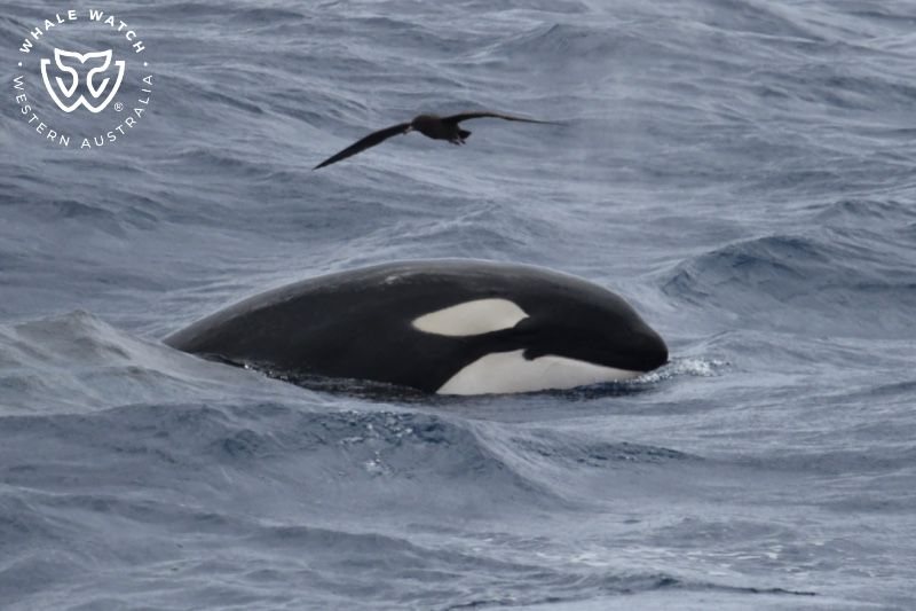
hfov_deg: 3.4
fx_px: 15263
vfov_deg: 2.3
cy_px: 306
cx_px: 458
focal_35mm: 600
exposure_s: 1/8000
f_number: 6.3
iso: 1000
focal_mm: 600
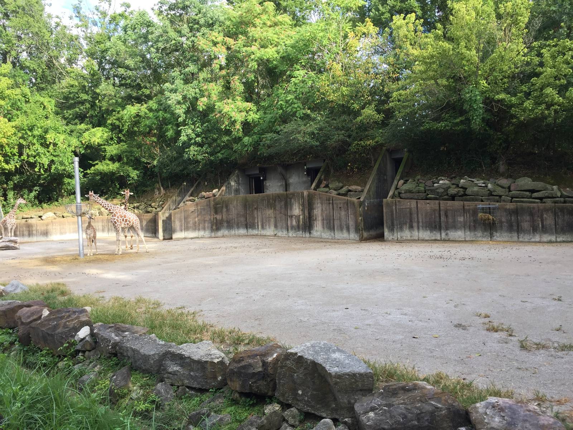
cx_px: 286
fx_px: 480
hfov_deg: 61.7
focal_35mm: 29
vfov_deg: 48.2
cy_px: 215
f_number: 2.2
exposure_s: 1/403
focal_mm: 4.15
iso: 32
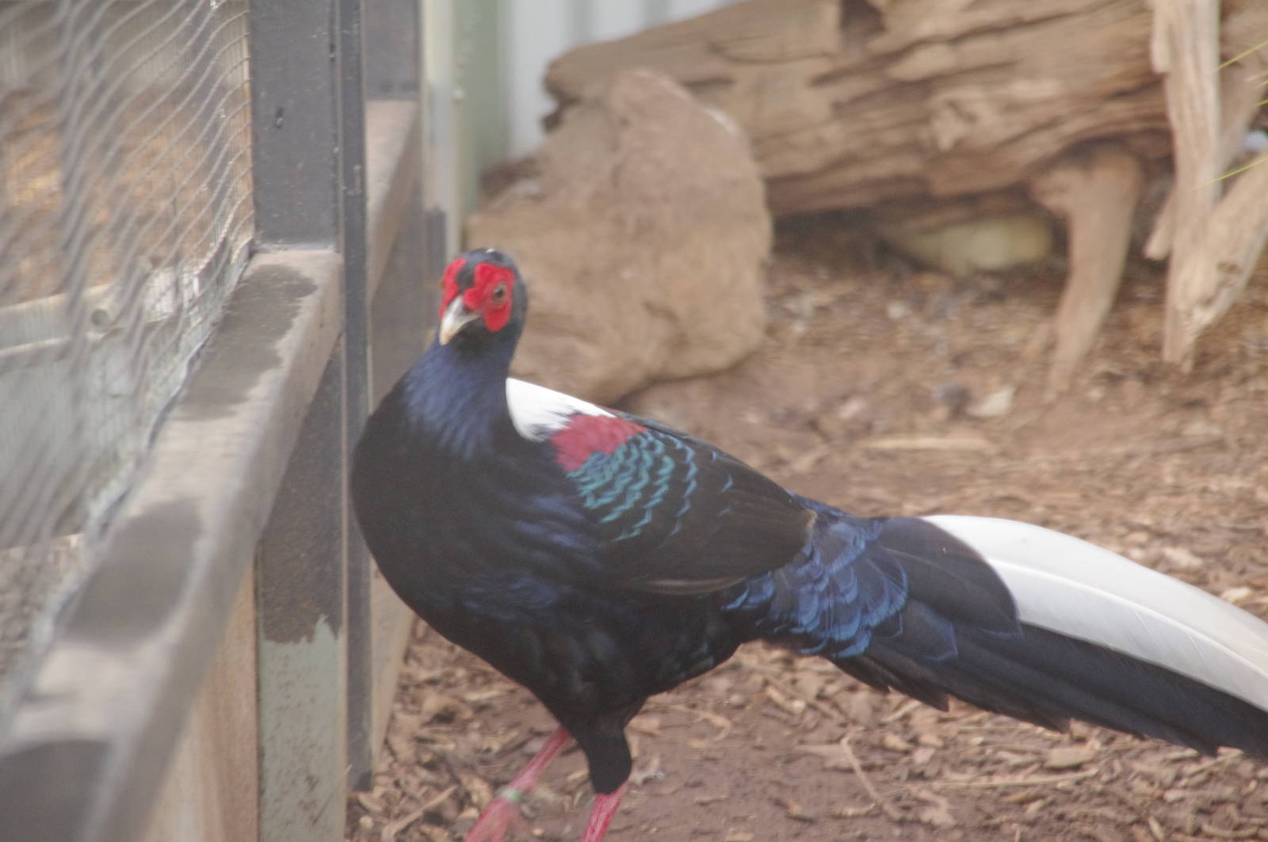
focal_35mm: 232
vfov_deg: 5.9
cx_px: 634
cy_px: 421
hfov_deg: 8.9
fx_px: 8162
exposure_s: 1/100
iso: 1600
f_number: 5.6
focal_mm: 155
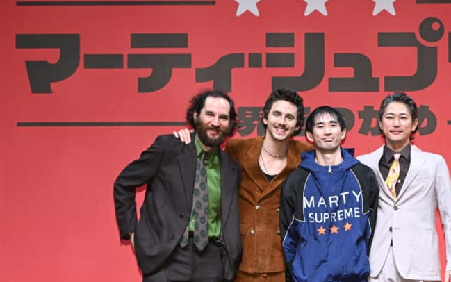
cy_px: 202
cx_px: 302
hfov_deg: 10.8
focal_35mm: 193
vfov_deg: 6.8
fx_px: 2373
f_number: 7.1
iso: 3200
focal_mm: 120
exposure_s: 1/160
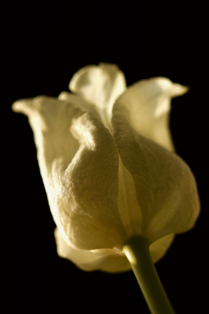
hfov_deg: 6.9
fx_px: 1740
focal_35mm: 200
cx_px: 104
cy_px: 157
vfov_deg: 10.3
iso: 100
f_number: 8
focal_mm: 200
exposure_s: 1/250
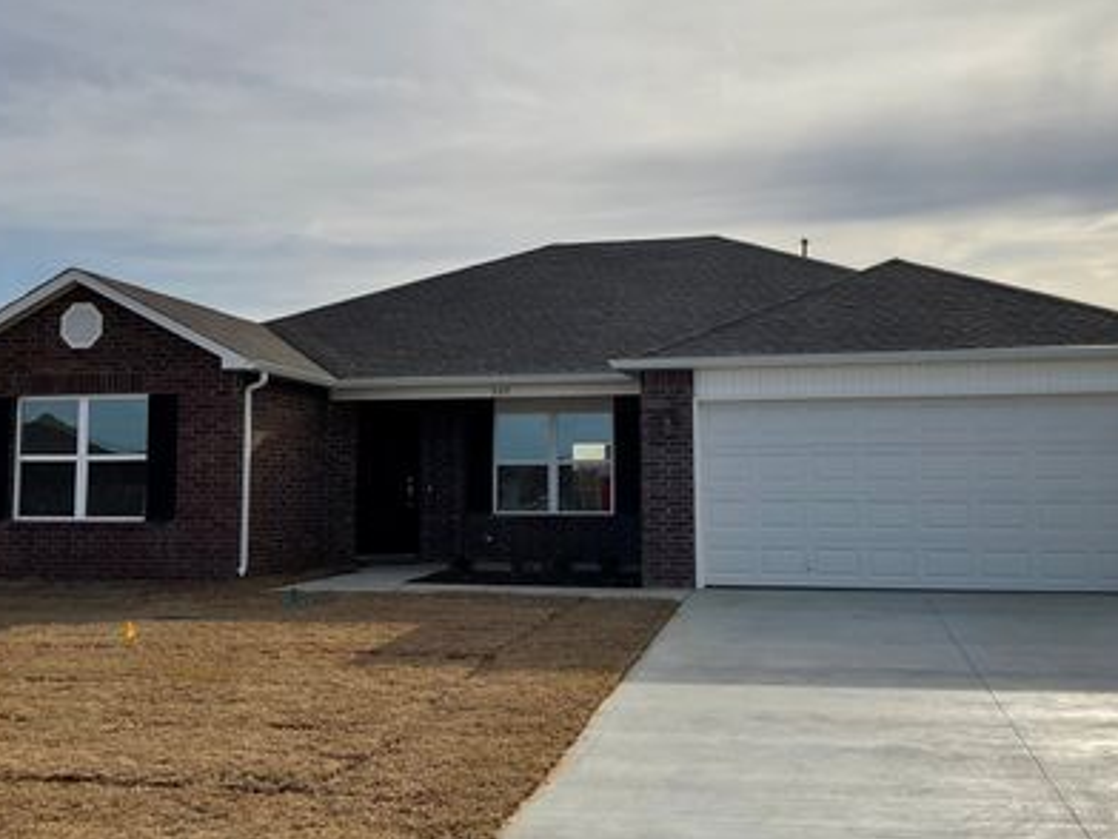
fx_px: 1195
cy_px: 381
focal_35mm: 37
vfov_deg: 38.6
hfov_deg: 50.1
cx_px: 585
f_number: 1.8
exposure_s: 1/5814
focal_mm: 3
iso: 20
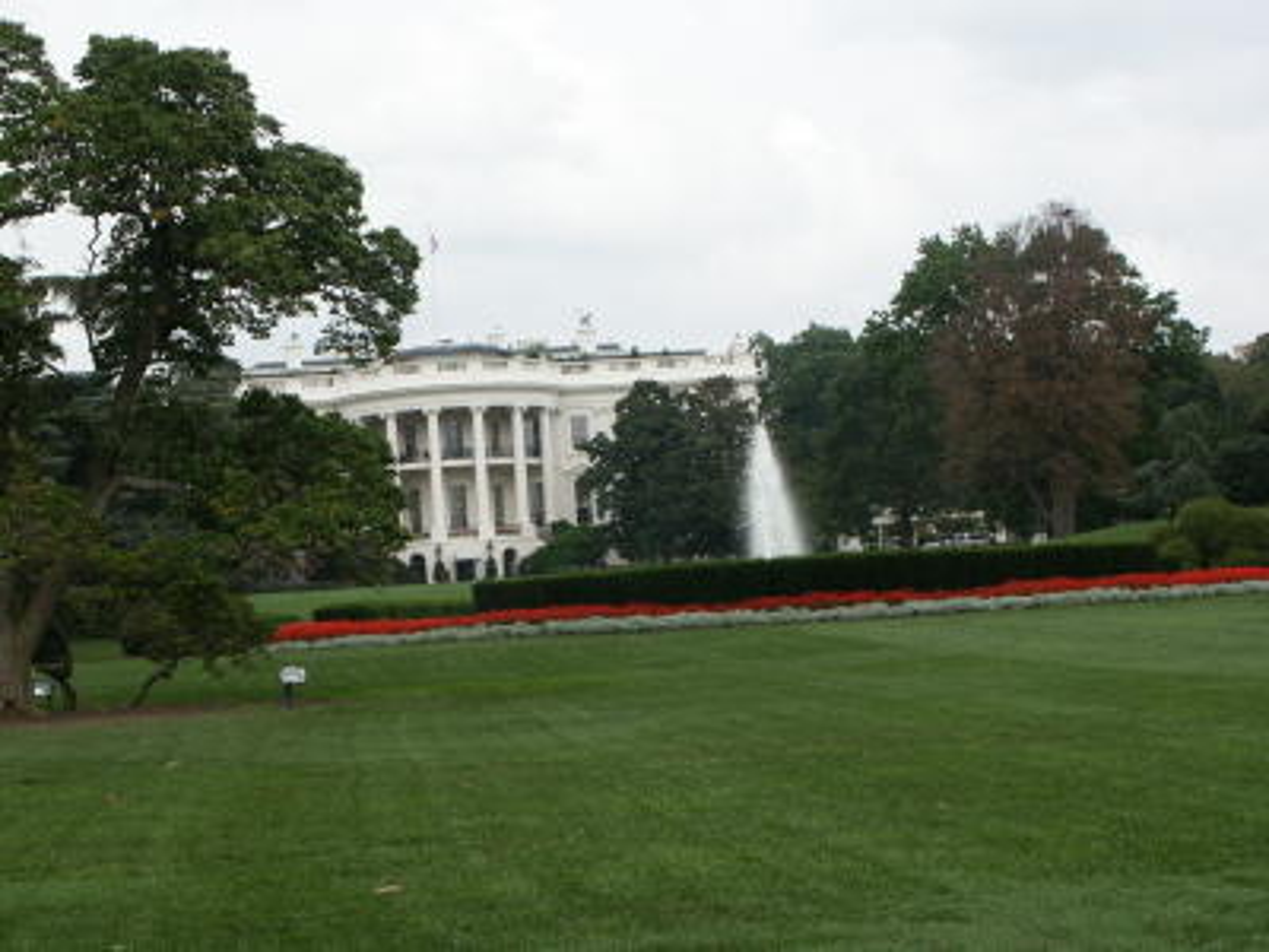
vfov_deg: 18.2
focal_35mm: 81
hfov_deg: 24.1
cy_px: 476
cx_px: 634
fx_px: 2969
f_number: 6.7
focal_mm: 20.18
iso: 100
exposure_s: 1/350
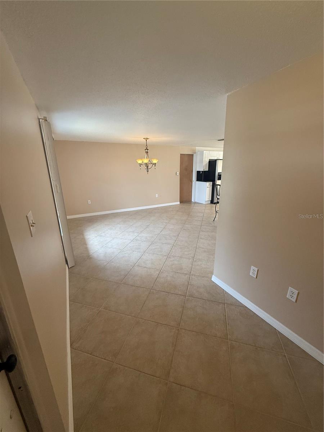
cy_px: 216
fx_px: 175
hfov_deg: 85.7
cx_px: 162
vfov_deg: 102.1
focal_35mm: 14
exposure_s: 1/120
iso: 200
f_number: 2.2
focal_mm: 2.22
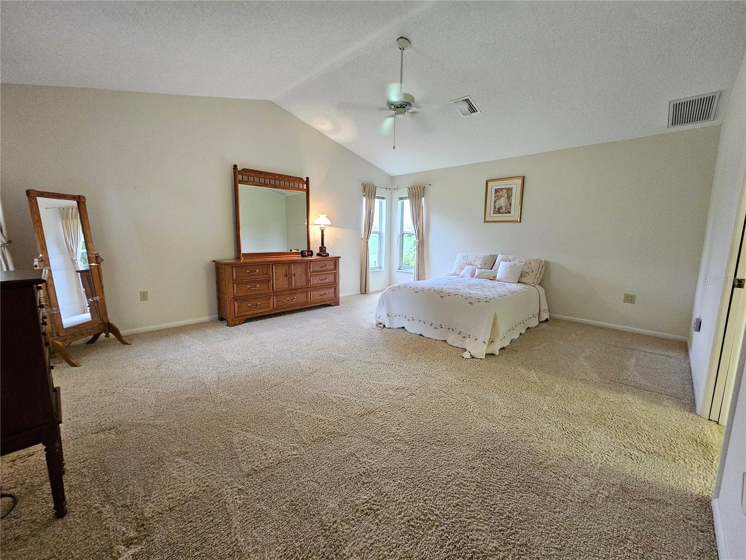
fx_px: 280
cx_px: 373
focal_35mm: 13
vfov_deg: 89.9
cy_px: 280
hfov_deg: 106.2
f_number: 2.2
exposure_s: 1/24
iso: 640
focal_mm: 2.2
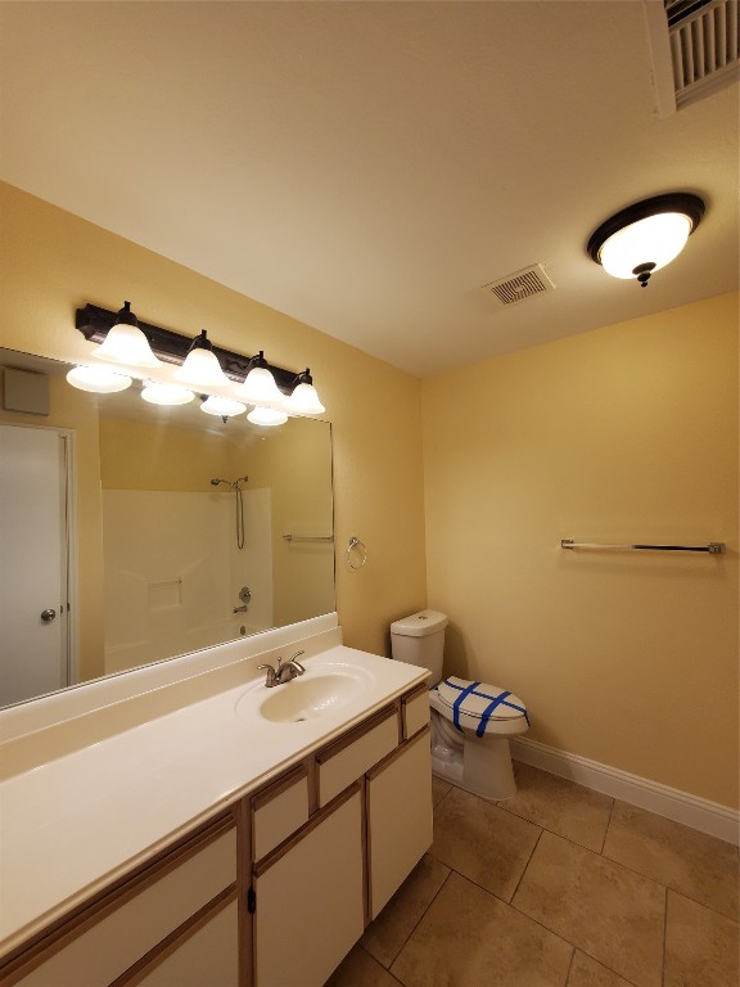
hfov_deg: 89.9
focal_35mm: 13
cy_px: 494
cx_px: 370
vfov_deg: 106.2
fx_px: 371
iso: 100
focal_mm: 1.8
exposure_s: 1/60
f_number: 2.2
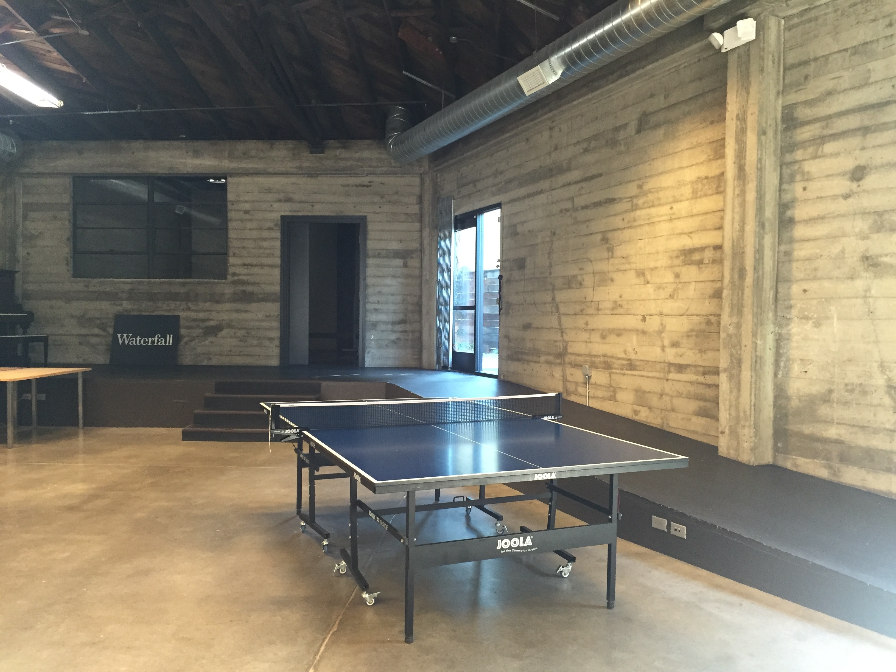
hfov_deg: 61.7
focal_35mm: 29
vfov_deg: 48.2
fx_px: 751
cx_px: 448
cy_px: 336
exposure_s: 1/30
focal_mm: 4.15
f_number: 2.2
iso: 160
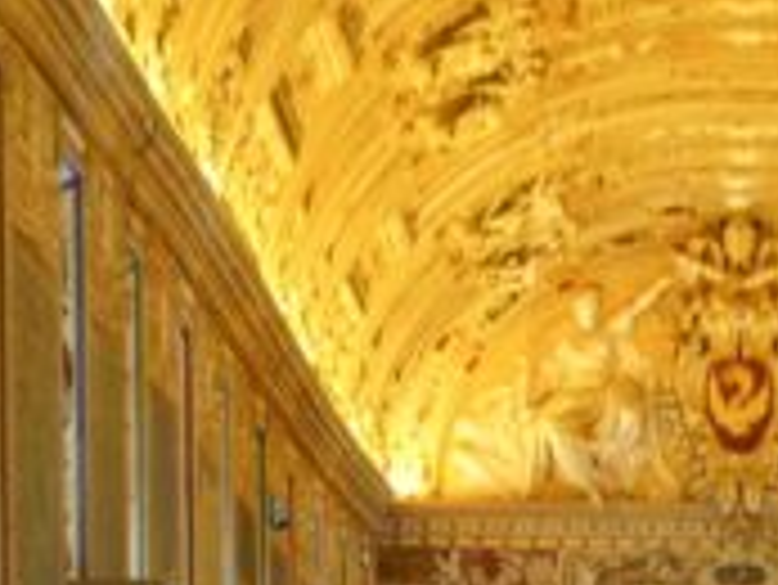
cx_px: 706
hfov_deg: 2.8
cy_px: 952
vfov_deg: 2.1
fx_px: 15833
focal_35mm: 704
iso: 4000
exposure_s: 1/100
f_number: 5.6
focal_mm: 198
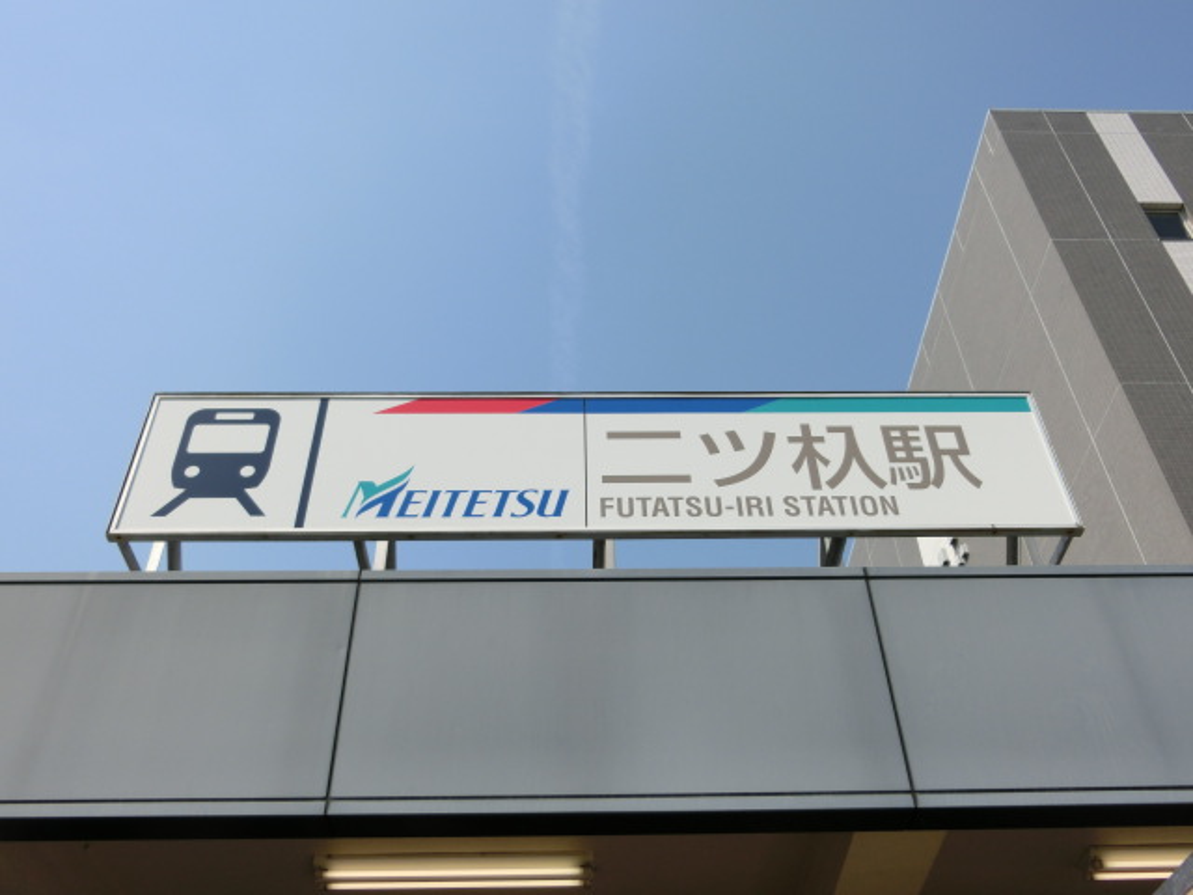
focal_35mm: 34
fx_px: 1172
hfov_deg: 54.0
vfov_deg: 41.8
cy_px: 448
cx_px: 596
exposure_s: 1/250
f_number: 7.8
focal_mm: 6
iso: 80
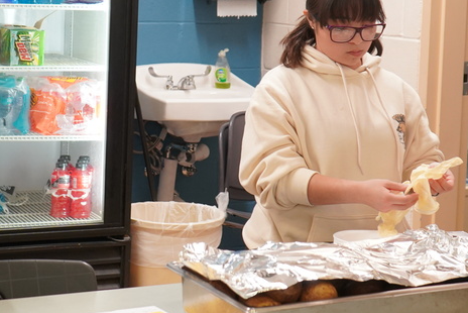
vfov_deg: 15.9
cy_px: 101
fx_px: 1119
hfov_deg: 23.4
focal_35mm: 86
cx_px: 128
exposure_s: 1/160
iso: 2500
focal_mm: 39
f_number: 4
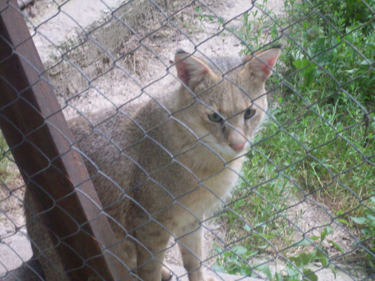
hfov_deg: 17.3
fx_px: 1235
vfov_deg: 13.0
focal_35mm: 114
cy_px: 140
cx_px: 188
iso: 200
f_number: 5.2
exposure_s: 1/15
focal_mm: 18.9
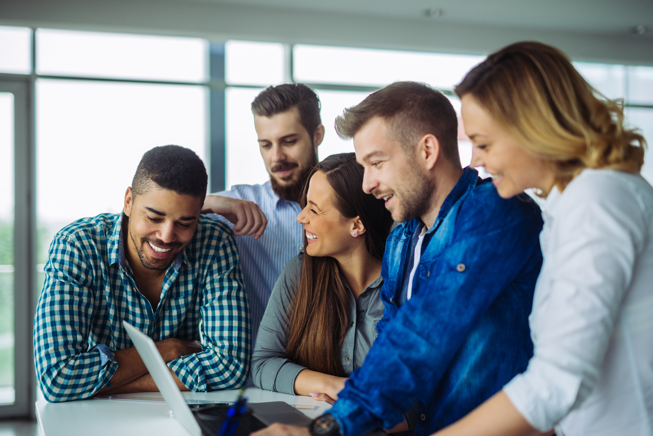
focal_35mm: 50
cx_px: 326
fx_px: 907
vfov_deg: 27.0
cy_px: 218
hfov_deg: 39.6
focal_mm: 50
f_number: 1.8
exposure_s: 1/400
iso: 400
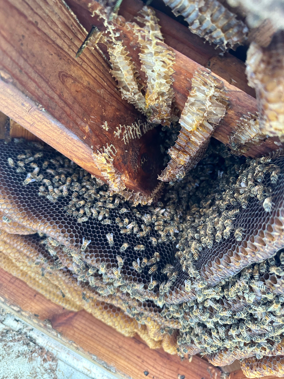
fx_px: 263
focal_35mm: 24
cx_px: 142
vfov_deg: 71.6
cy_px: 190
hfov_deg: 56.8
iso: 250
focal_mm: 6.86
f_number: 1.78
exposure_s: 1/60
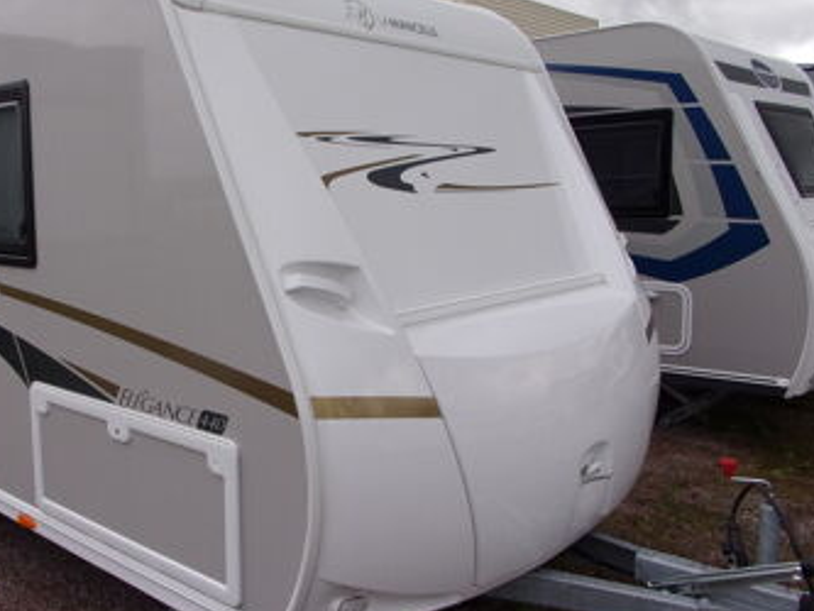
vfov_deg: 39.7
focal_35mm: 36
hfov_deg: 50.0
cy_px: 298
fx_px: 847
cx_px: 242
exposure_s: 1/680
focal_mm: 4.5
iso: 80
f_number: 3.6
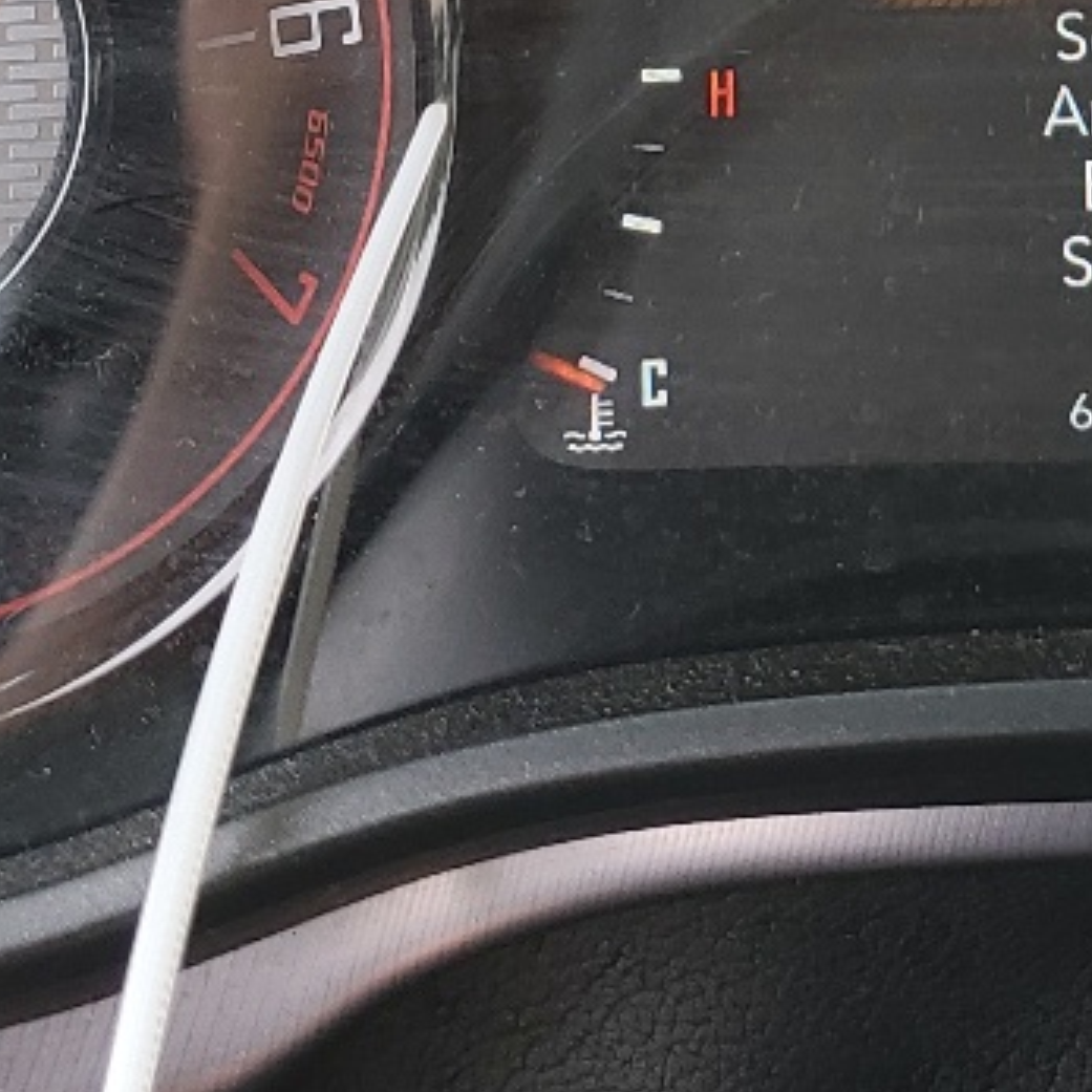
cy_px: -286
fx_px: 3783
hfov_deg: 16.1
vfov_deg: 15.7
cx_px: 1057
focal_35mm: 106
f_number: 1.5
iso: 50
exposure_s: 1/222
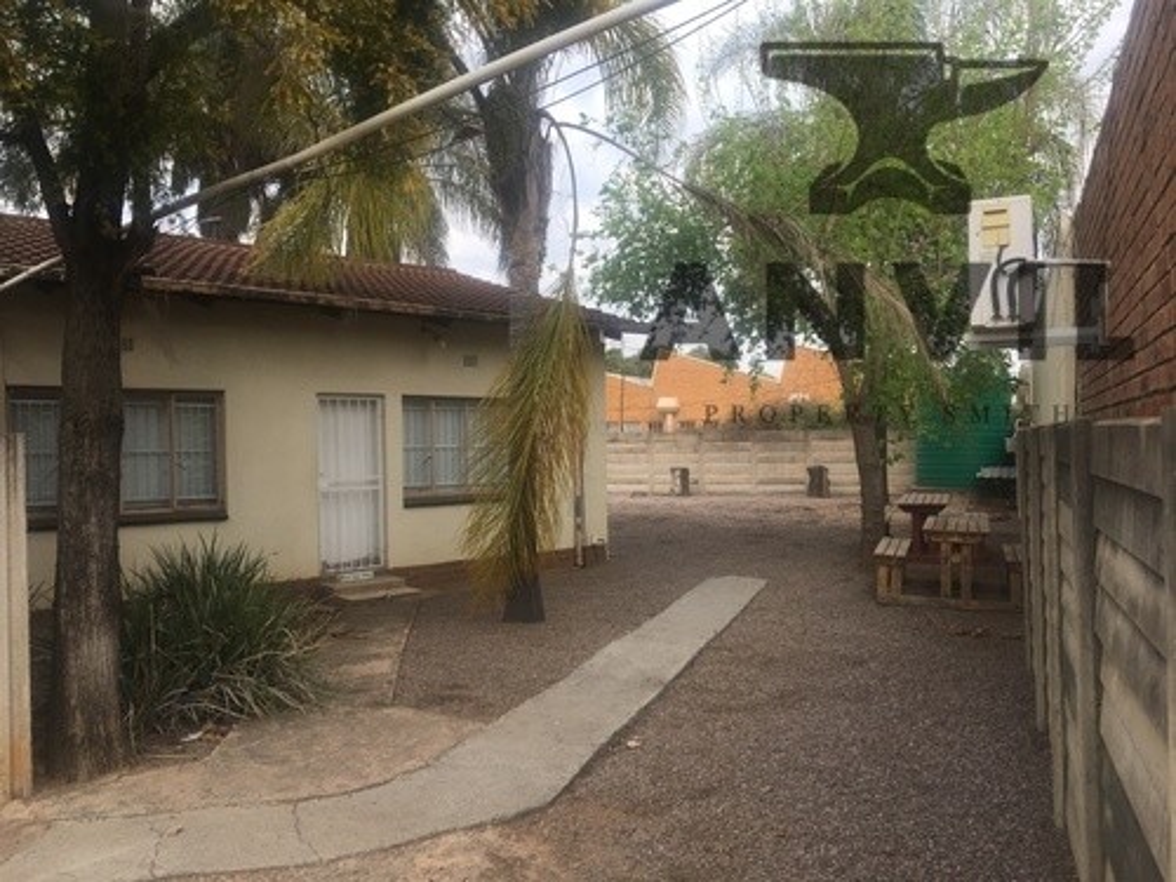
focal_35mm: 29
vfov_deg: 48.2
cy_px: 441
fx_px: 985
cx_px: 588
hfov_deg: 61.7
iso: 25
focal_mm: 4.15
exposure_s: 1/358
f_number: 2.2
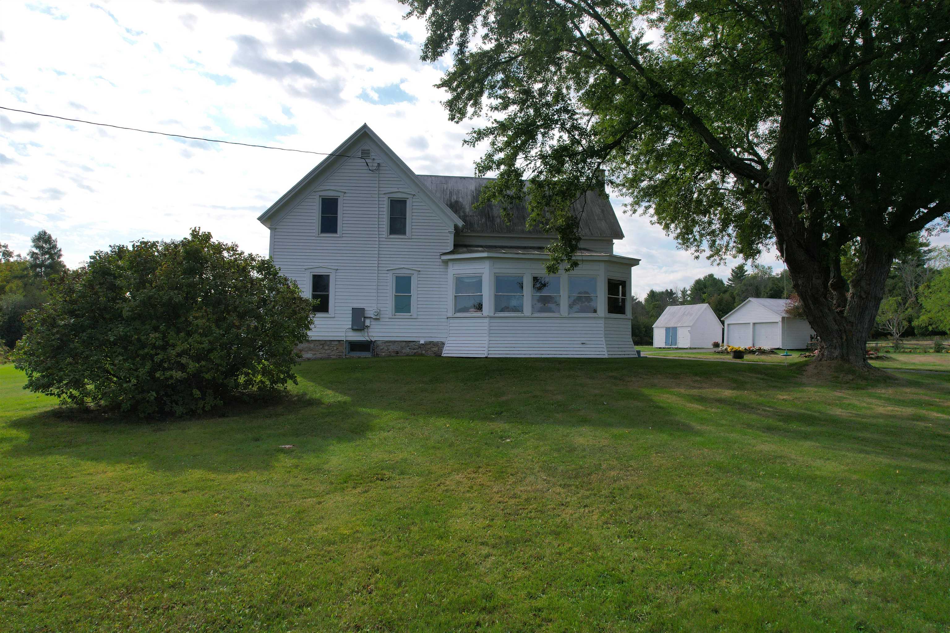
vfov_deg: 57.2
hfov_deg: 78.6
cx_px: 475
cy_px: 316
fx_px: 581
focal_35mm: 22
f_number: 2.8
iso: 110
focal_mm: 8.38
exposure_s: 1/725
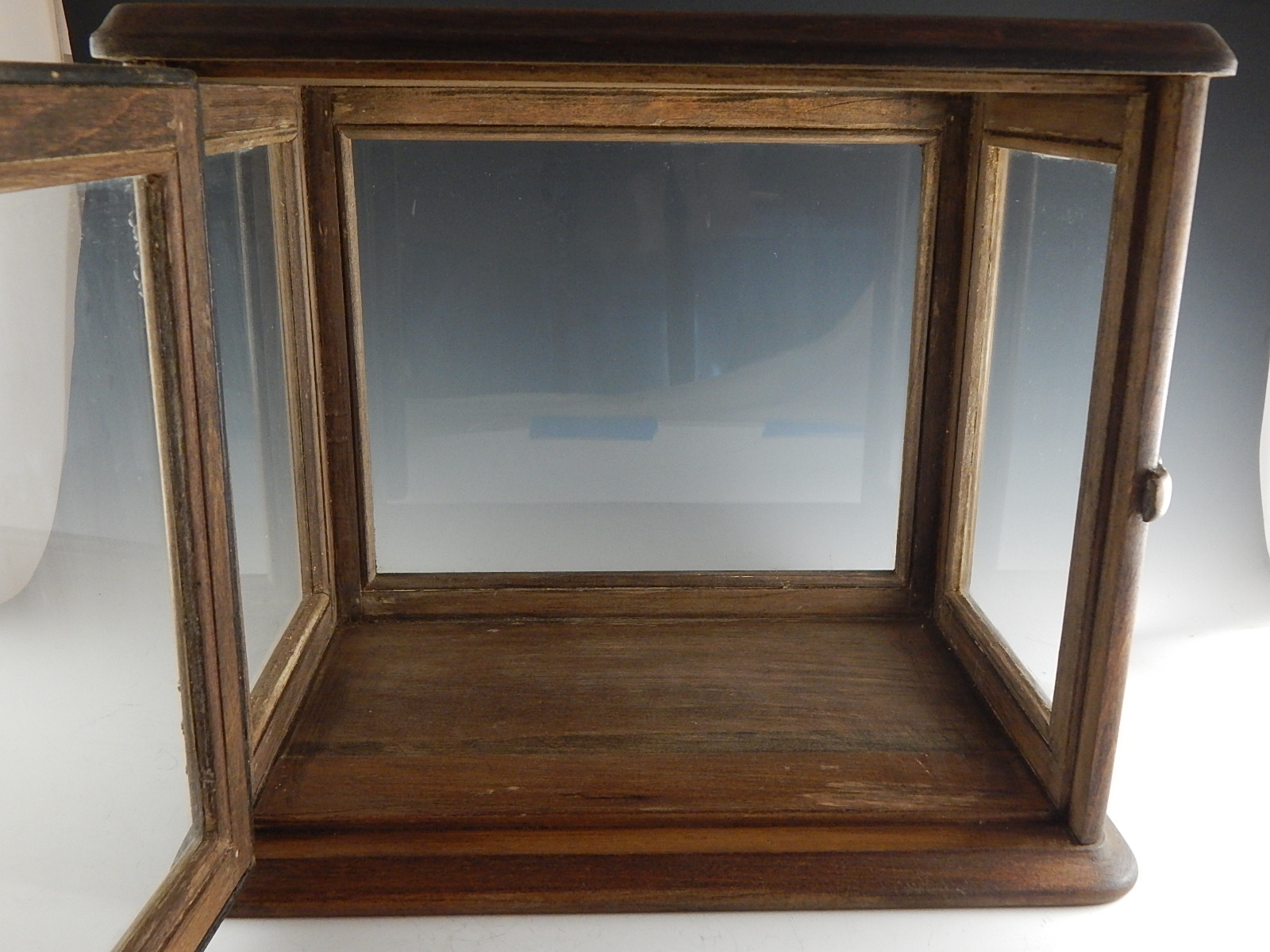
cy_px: 476
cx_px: 635
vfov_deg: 41.8
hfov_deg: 54.0
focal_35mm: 34
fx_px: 1247
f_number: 3.3
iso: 400
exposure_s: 1/80
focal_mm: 6.1
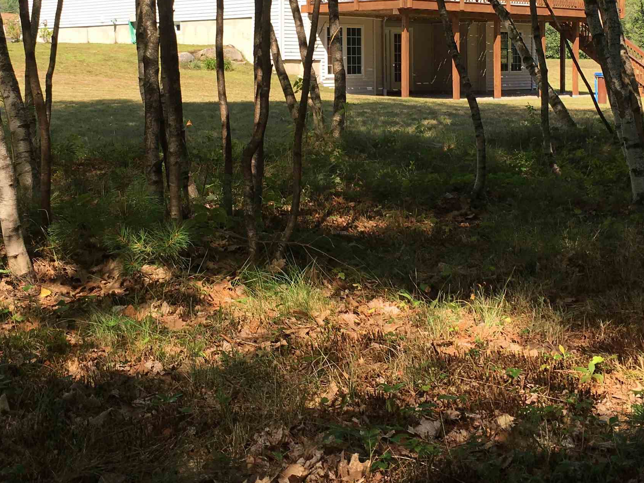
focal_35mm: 53
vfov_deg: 27.1
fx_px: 986
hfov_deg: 36.2
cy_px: 106
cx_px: 323
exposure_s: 1/657
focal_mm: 4.15
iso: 25
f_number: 2.2
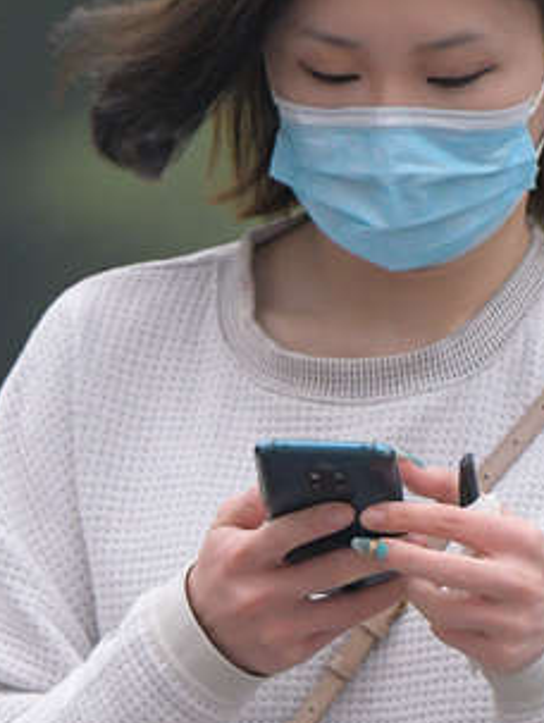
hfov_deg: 1.4
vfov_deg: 1.9
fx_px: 22060
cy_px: 1303
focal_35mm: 1055
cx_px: 332
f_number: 3.2
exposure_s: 1/640
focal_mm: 185
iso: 1250
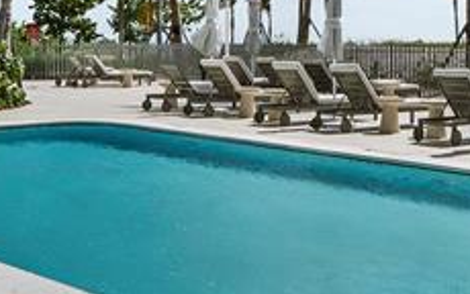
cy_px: 56
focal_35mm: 71
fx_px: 910
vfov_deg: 18.2
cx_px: 431
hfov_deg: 27.8
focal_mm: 13.5
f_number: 14
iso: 100
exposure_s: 1/500
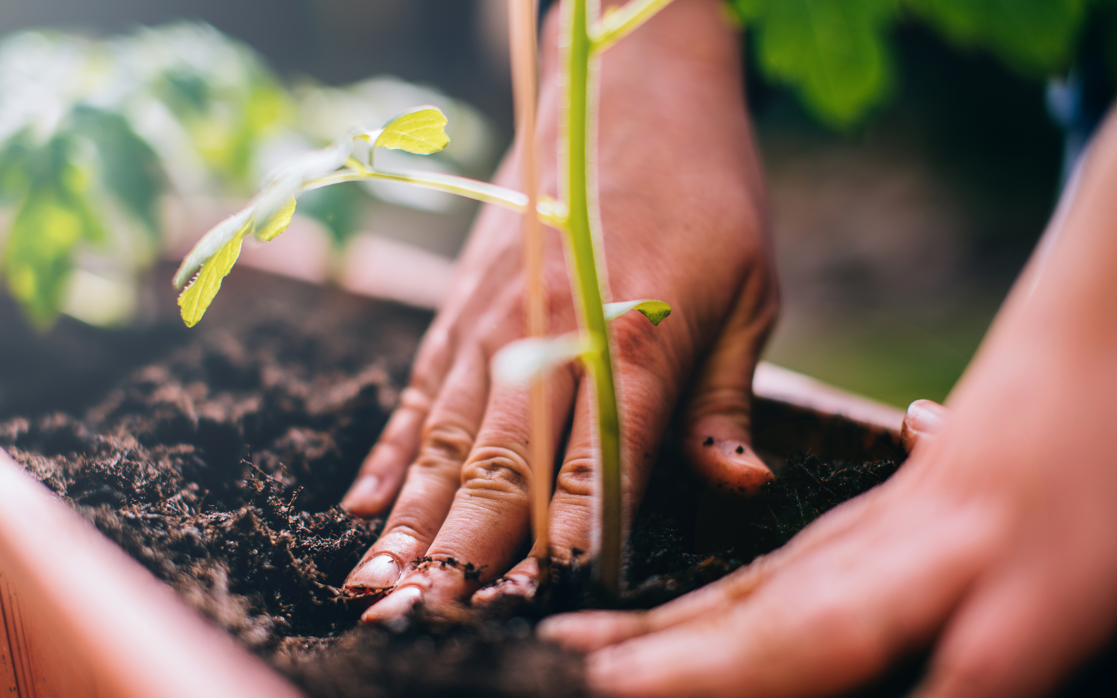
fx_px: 1644
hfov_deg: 37.5
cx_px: 529
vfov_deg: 24.0
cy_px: 349
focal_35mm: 54
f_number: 1.7
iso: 50
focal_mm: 50
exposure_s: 1/750
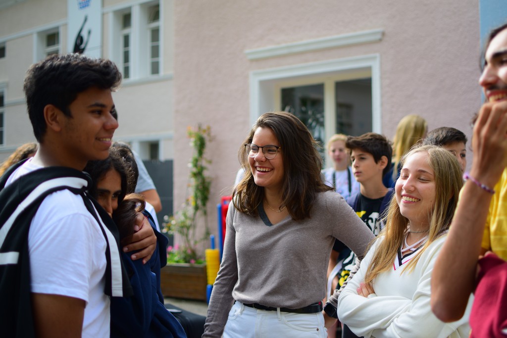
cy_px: 169
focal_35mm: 52
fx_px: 739
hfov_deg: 37.8
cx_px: 254
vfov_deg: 25.8
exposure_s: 1/800
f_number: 2
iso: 100
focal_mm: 35
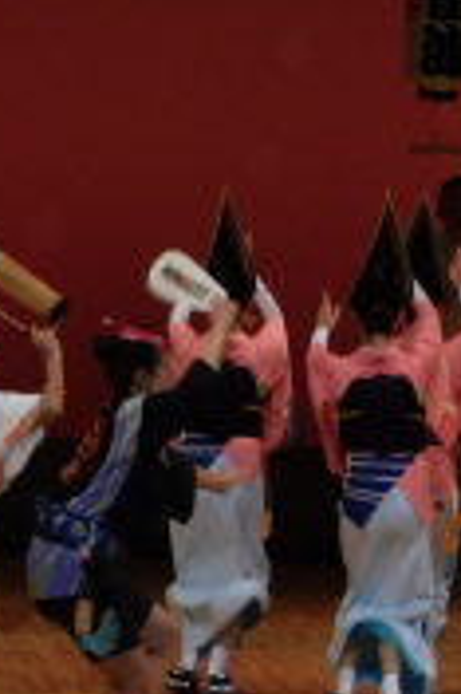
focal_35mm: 340
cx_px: 611
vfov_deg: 6.1
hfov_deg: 4.0
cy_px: 294
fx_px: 6543
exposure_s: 1/60
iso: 125
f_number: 5
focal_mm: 20.6
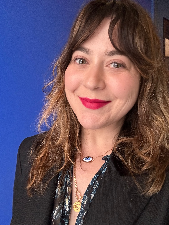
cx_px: 84
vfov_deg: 60.0
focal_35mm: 30
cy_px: 112
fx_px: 195
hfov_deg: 46.8
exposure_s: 1/60
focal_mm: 2.69
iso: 320
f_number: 1.9
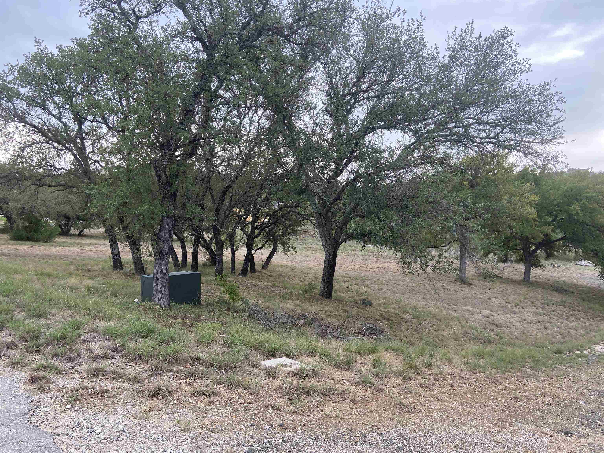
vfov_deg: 53.1
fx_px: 454
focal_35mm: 26
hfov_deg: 67.3
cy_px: 226
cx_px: 302
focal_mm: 4.25
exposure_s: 1/122
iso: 32
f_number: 1.8
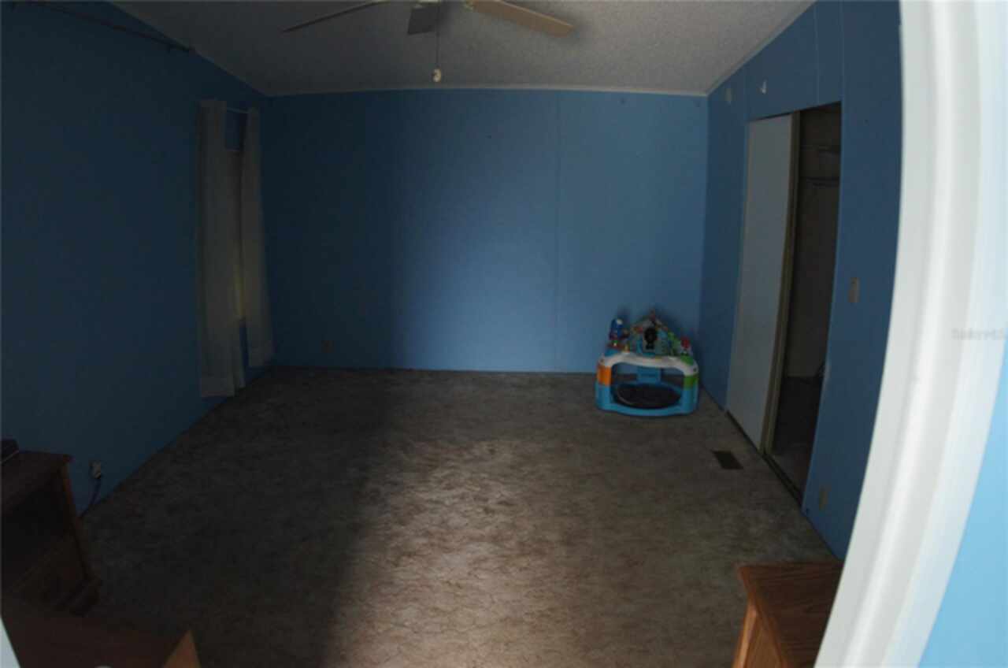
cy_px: 334
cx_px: 504
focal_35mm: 24
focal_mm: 16
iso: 1000
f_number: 2.8
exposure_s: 1/30
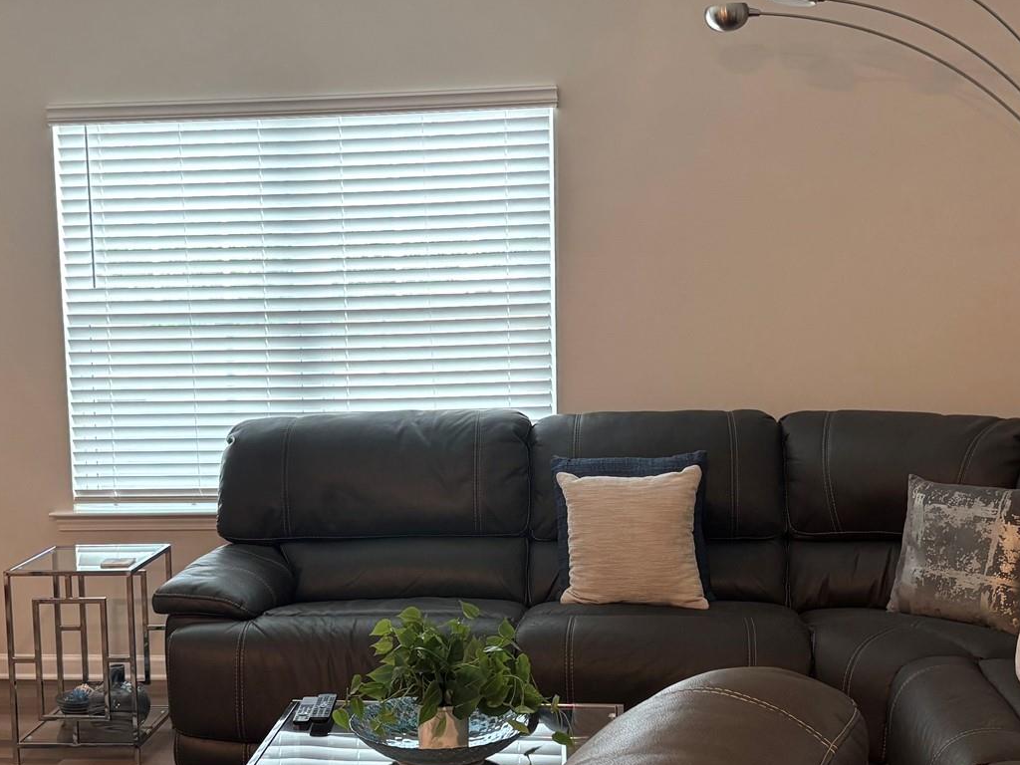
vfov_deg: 28.0
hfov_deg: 36.7
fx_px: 1532
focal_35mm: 52
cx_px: 423
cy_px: 394
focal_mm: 5.96
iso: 160
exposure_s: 1/60
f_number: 1.6
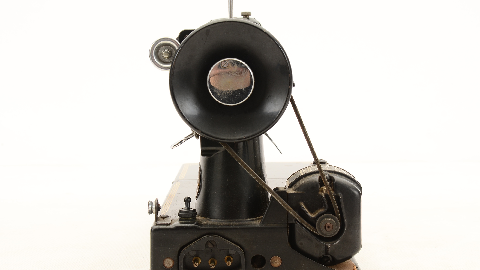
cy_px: 156
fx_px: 802
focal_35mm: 63
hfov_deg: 33.3
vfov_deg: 19.1
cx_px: 240
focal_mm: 40
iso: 250
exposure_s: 1/80
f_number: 10
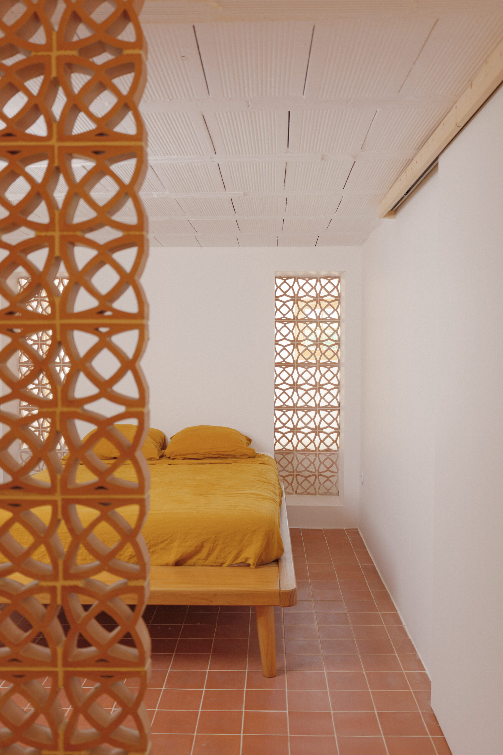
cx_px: 252
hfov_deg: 36.9
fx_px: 754
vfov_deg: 53.1
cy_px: 378
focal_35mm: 36
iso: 800
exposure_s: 1/50
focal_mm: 34
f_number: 4
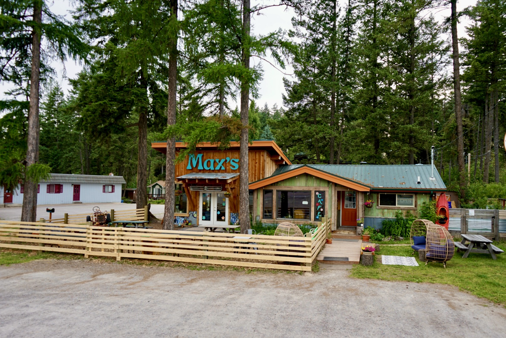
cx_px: 253
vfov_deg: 46.5
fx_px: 394
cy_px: 169
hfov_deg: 65.4
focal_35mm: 28
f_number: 5
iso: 100
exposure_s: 1/100
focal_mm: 28
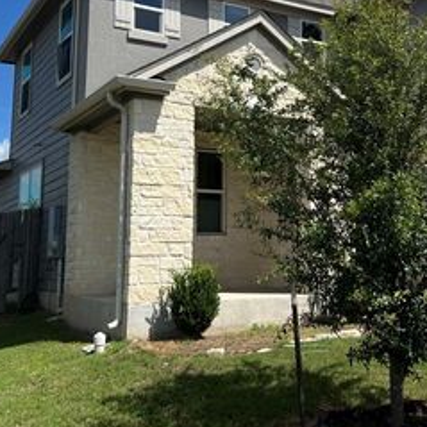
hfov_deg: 35.1
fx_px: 670
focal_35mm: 48
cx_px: 277
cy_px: 133
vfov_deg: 34.9
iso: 50
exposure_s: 1/5882
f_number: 1.5
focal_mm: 5.7
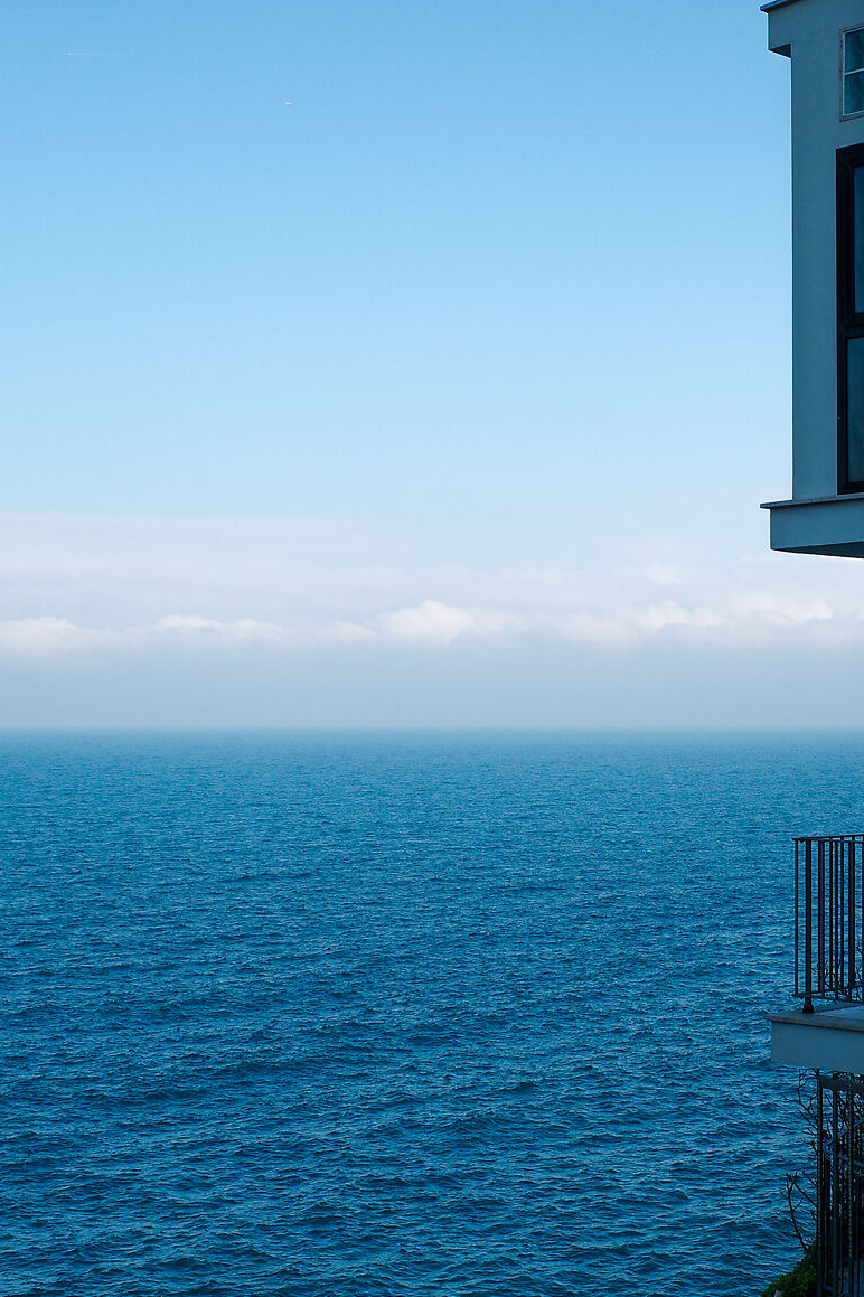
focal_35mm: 58
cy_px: 646
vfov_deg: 34.5
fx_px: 2089
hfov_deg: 22.9
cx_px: 736
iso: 100
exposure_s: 1/500
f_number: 5.6
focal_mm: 18.3
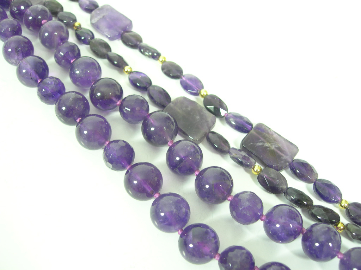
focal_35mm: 38
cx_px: 180
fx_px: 396
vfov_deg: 37.7
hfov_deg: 49.0
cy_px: 135
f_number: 2.8
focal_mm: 7.8
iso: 50
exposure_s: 1/9.5
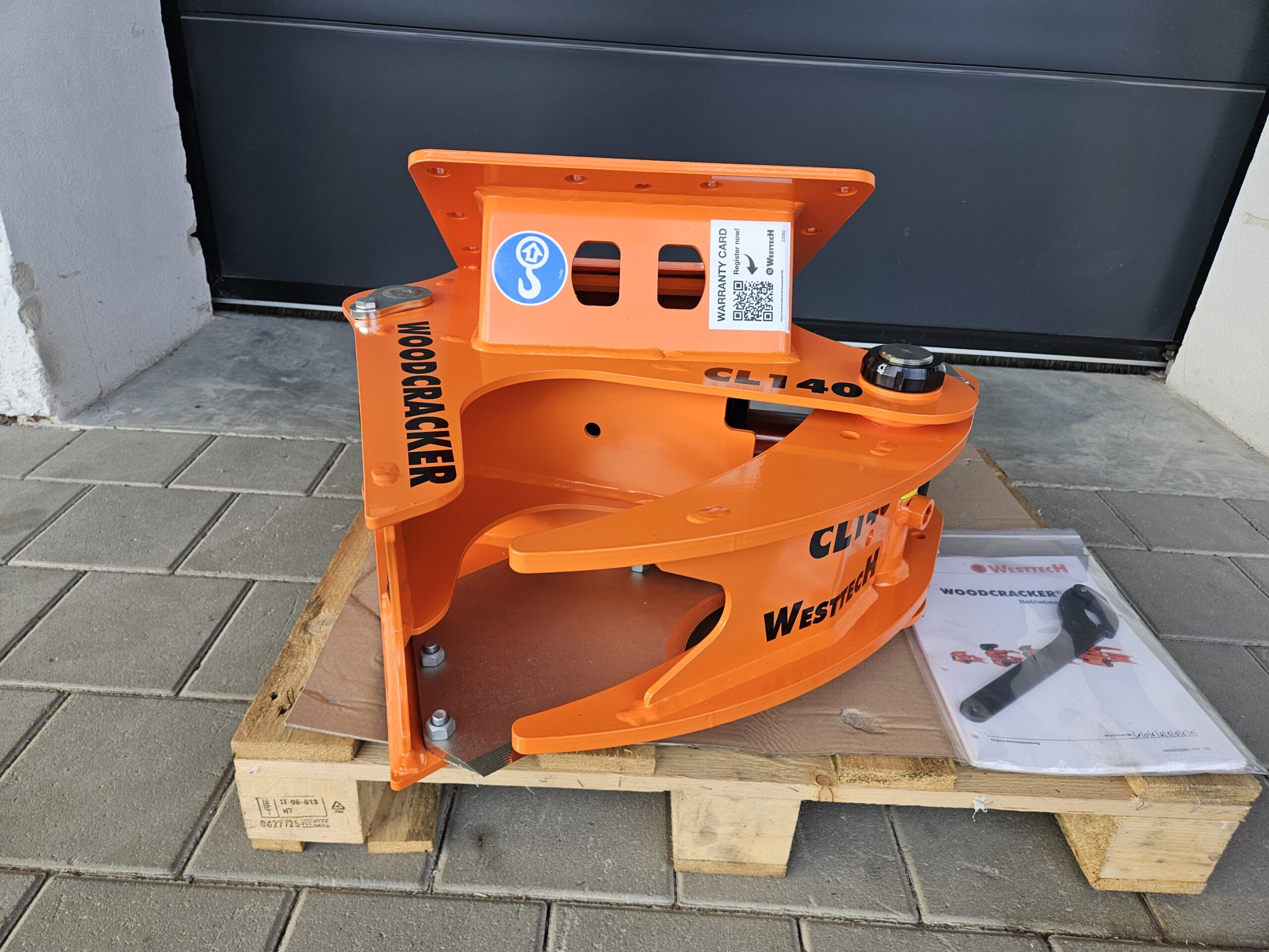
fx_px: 843
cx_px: 634
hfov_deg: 73.9
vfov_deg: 58.9
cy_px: 476
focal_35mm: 23
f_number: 1.8
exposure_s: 1/180
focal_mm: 5.4
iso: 40
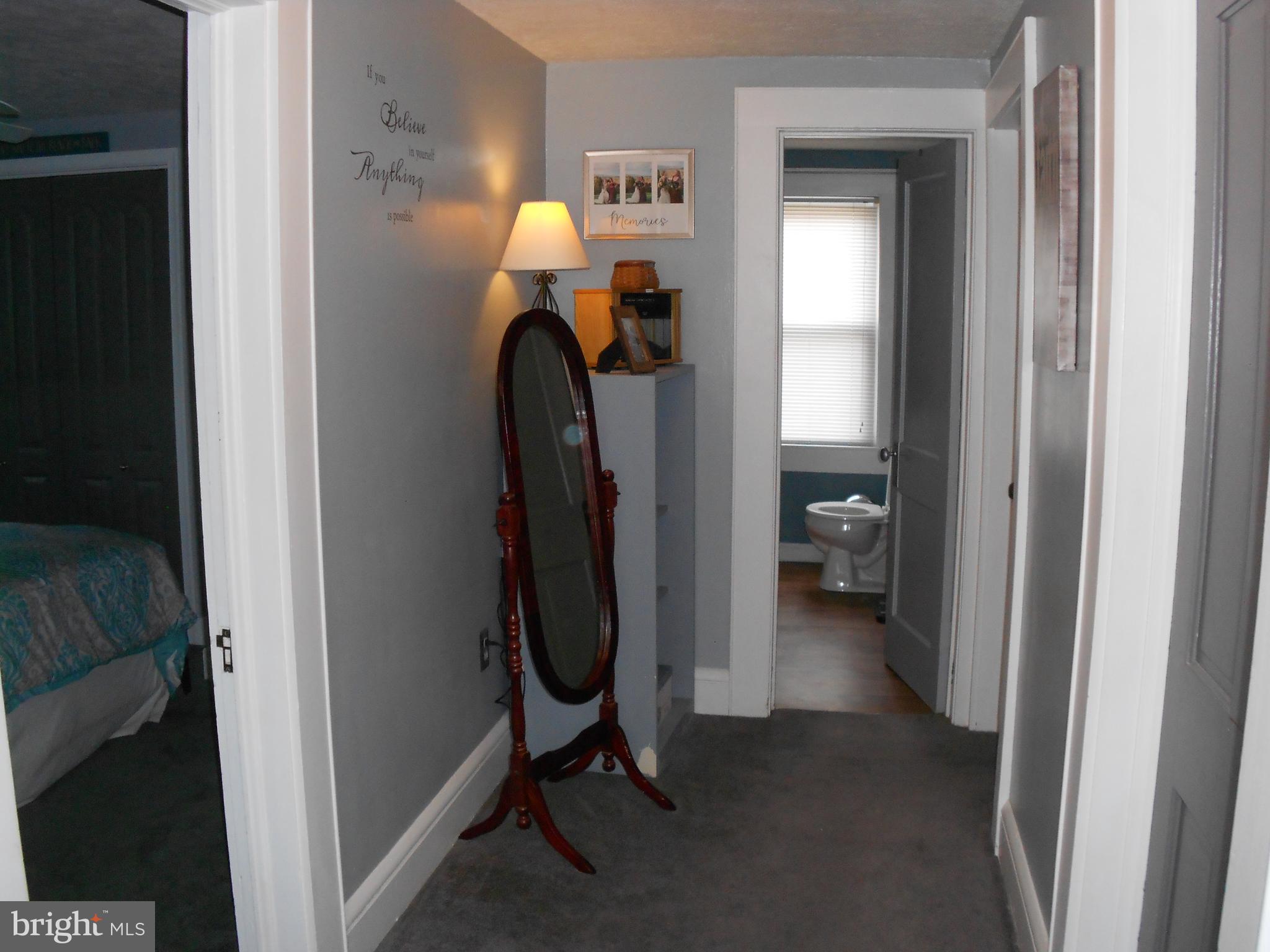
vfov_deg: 26.1
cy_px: 476
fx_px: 2055
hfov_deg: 34.3
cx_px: 635
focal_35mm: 56
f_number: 4.9
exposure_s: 1/60
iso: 250
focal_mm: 10
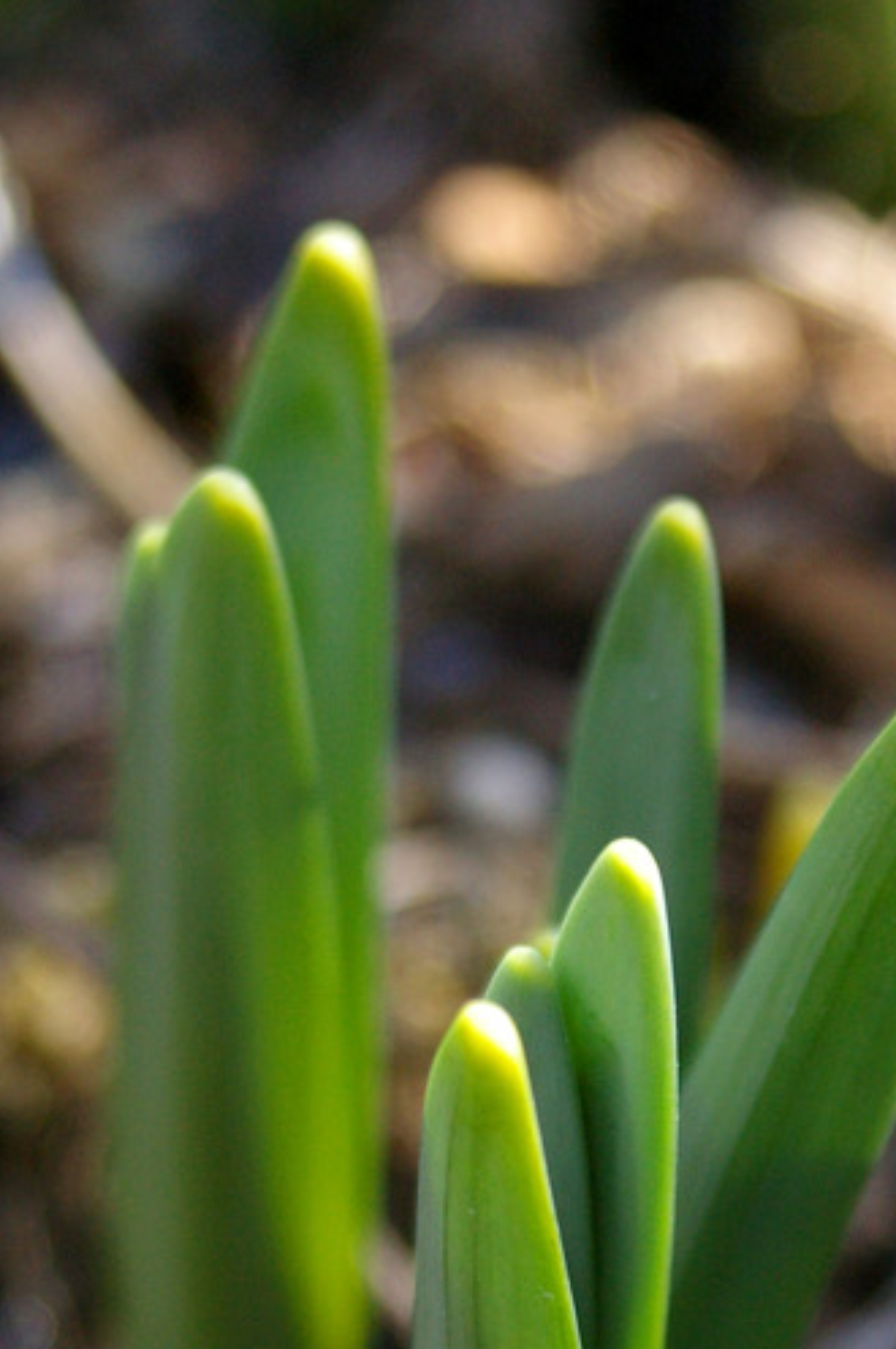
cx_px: 513
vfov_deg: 8.3
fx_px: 9246
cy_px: 1173
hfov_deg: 5.5
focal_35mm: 247
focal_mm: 80
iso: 800
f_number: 9.5
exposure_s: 1/350
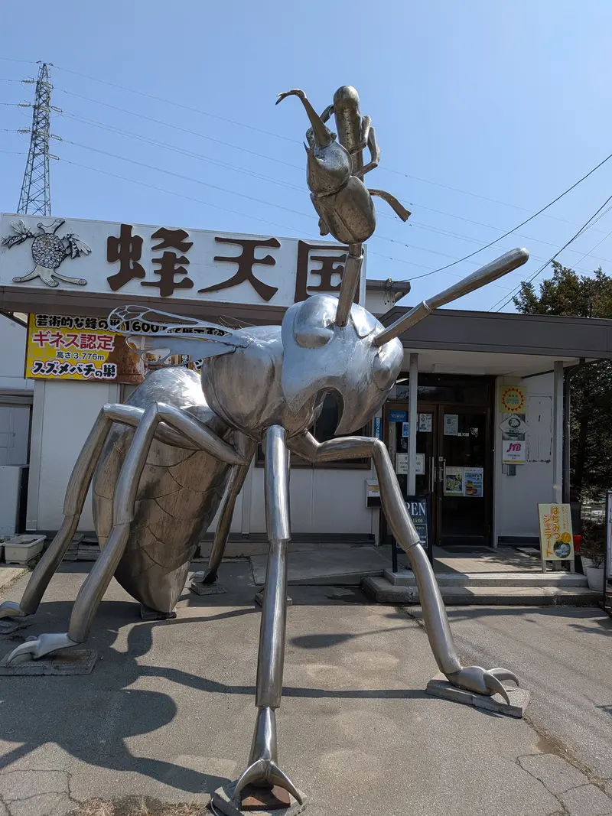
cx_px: 306
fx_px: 566
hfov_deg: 56.8
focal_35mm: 24
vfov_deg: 71.6
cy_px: 408
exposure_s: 1/2262
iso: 26
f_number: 1.7
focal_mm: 4.53
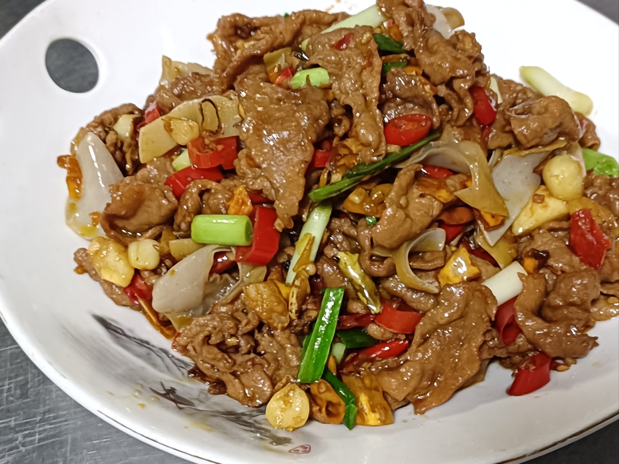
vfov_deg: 28.6
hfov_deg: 37.5
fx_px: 912
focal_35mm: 51
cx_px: 310
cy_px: 232
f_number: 1.9
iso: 922
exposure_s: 1/33.3
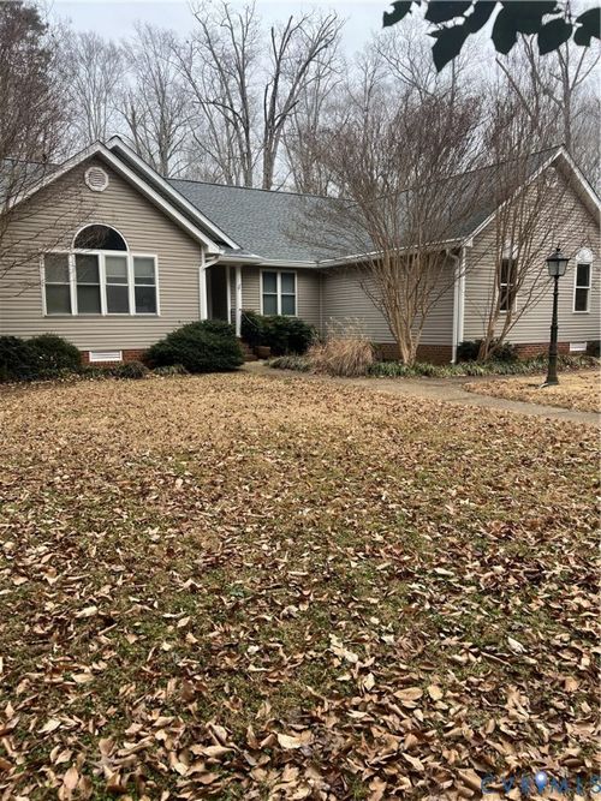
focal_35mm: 26
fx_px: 602
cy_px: 400
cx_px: 300
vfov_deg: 67.3
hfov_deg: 53.0
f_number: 1.5
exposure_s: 1/894
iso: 50
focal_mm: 5.7
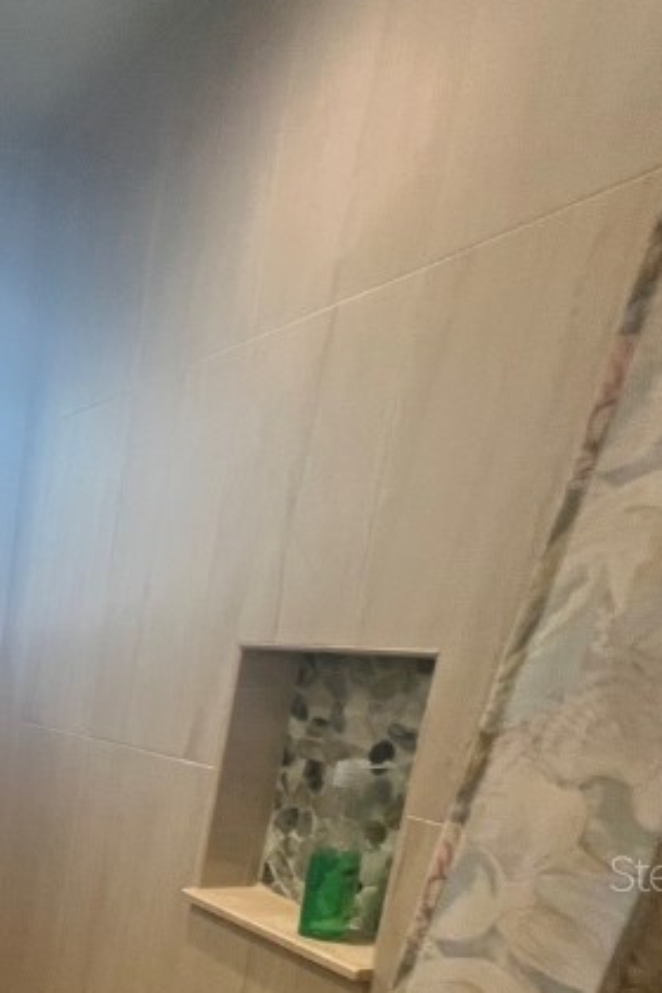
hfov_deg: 26.2
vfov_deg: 51.3
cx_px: -378
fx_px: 910
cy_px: 872
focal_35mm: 33
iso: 125
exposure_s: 1/120
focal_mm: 1.57
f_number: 1.8
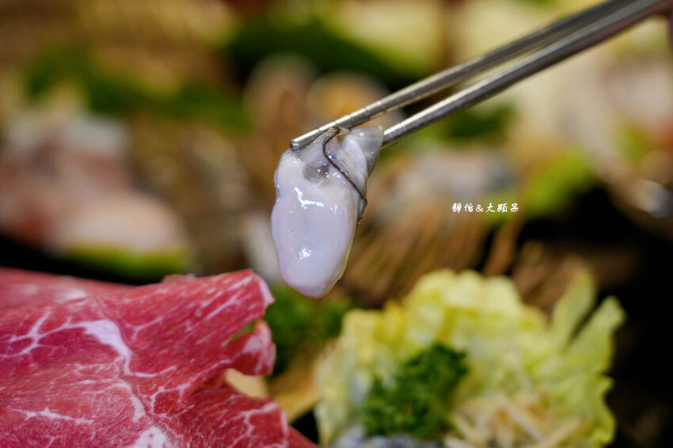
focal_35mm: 65
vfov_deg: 20.9
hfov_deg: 31.0
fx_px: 1215
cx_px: 336
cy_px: 224
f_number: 4
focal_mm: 65
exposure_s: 1/80
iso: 1250
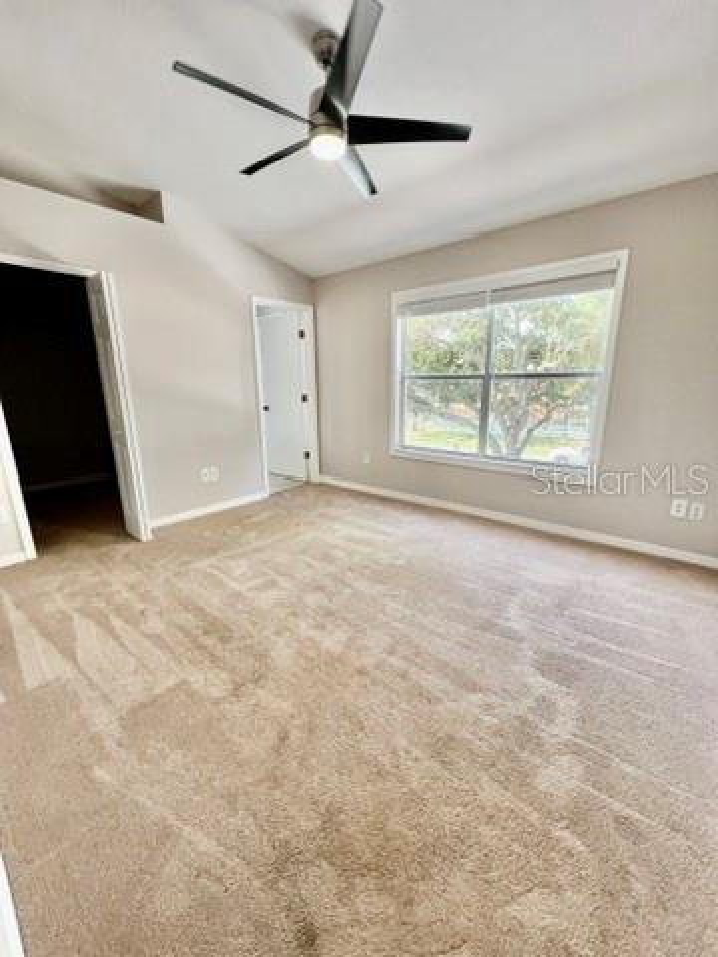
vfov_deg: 106.2
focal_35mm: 13
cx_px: 359
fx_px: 360
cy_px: 478
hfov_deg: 89.9
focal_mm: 1.57
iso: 80
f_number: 1.8
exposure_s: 1/99
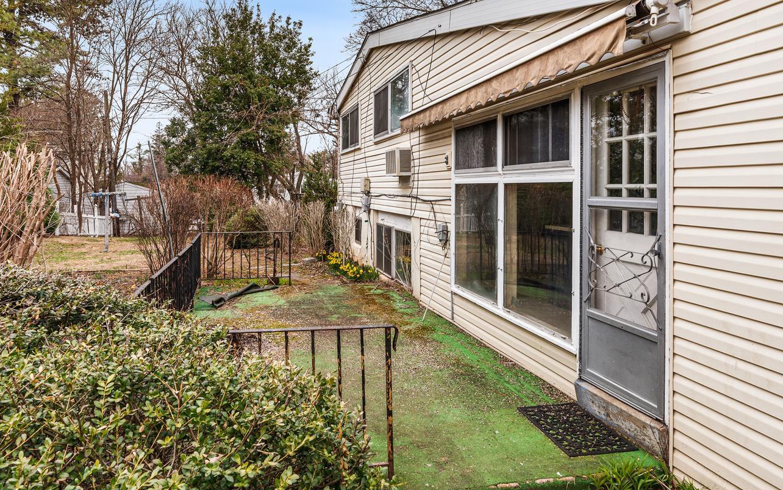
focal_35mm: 26
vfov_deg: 47.2
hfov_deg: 70.3
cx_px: 365
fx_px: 555
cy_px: 183
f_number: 9
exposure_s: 1/40
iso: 80
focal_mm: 16
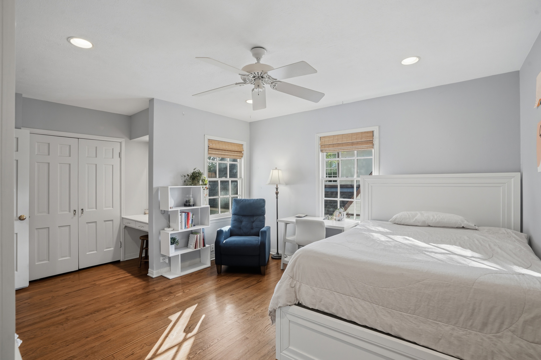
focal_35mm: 16
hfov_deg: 96.7
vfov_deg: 73.7
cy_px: 180
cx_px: 270
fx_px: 240
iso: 250
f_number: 9
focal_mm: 16
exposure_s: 1/100
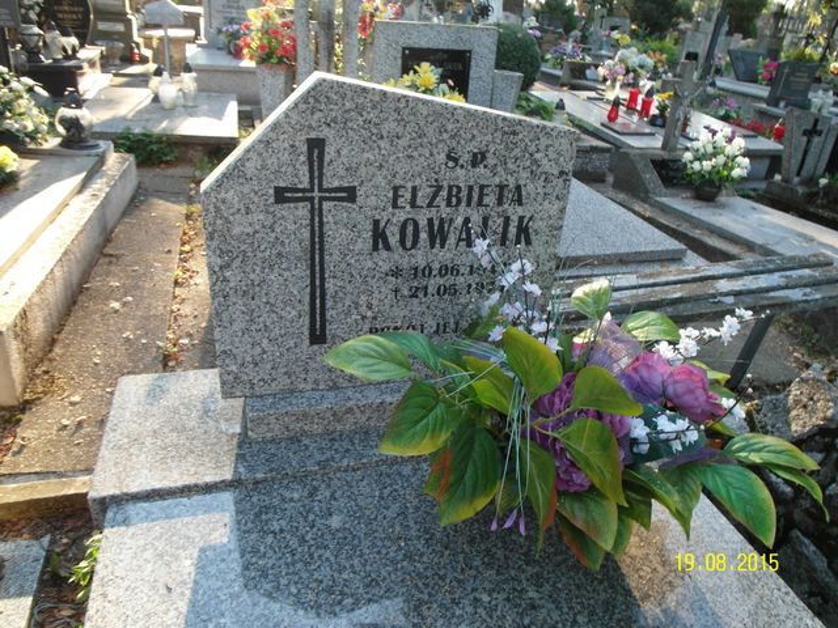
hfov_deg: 71.6
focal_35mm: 24
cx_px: 419
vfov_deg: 56.8
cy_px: 314
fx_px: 581
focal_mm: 5.2
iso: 100
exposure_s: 1/45
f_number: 3.4
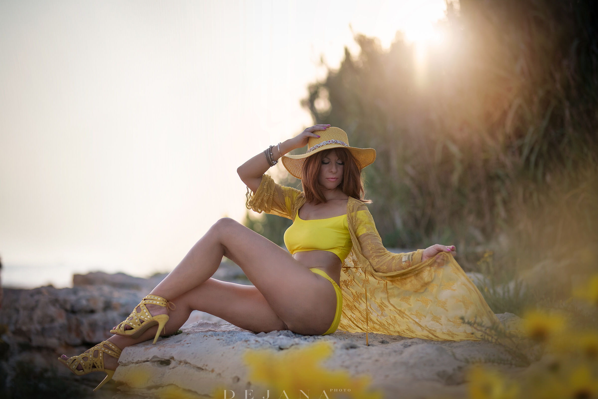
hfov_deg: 23.9
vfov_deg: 16.1
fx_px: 1412
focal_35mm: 85
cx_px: 299
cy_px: 200
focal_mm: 85
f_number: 1.6
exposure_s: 1/8000
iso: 250
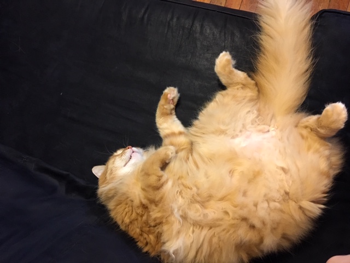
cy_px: 132
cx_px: 175
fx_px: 293
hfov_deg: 61.7
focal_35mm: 29
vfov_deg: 48.2
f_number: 2.2
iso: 200
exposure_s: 1/20
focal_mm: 4.15
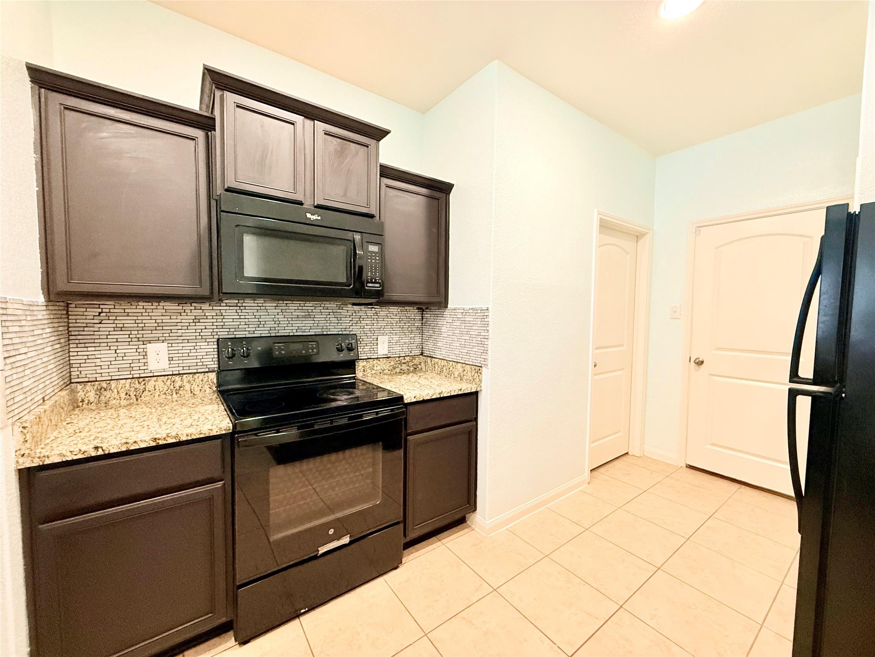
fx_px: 354
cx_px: 438
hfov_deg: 102.1
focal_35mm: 14
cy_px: 328
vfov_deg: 85.7
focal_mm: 2.22
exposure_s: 1/60
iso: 320
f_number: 2.2
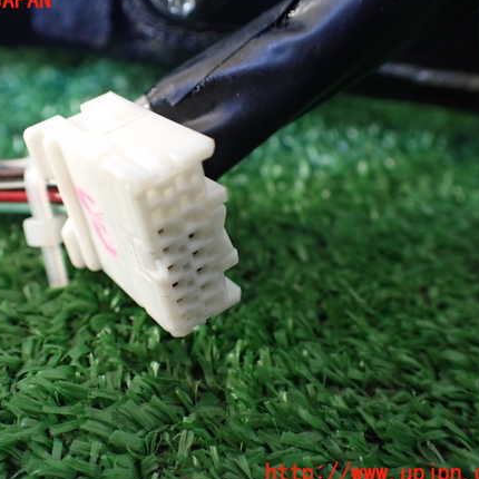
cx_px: 183
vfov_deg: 44.9
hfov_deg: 44.6
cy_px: 237
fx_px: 579
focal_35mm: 37
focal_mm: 5.4
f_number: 2.3
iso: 640
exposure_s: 1/125
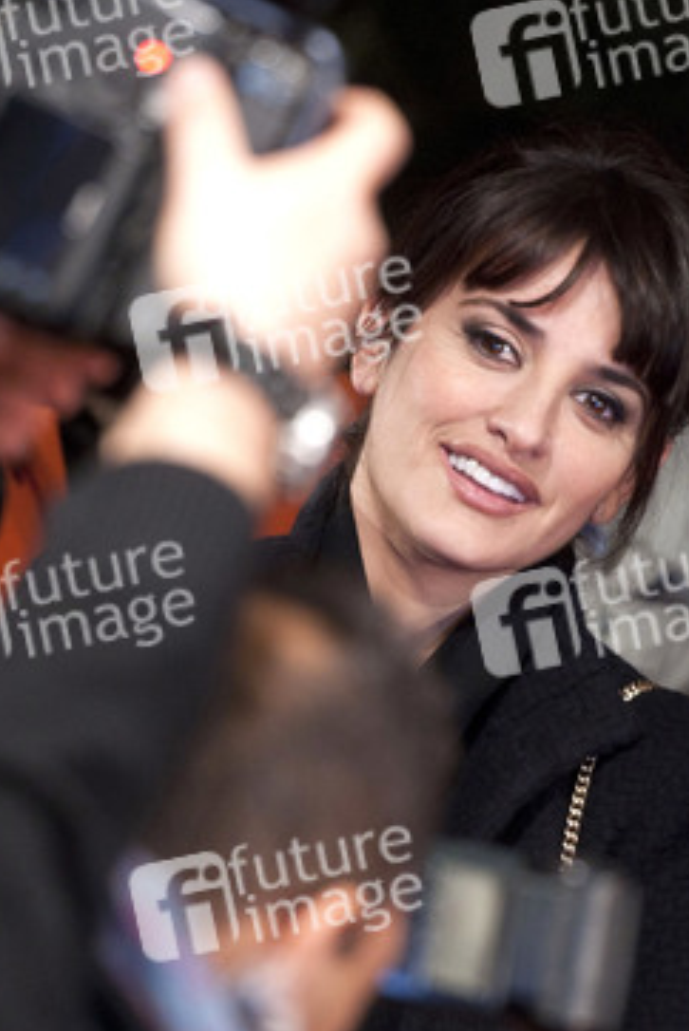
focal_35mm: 221
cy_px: 467
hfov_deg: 6.2
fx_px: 6332
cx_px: 360
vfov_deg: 9.3
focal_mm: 200
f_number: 3.2
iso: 2000
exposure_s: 1/100
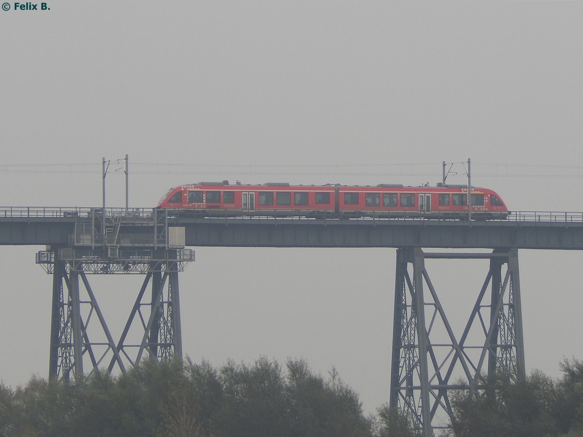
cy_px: 218
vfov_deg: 3.9
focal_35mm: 384
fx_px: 6467
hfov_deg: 5.2
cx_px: 292
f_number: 5.7
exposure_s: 1/160
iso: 125
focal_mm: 69
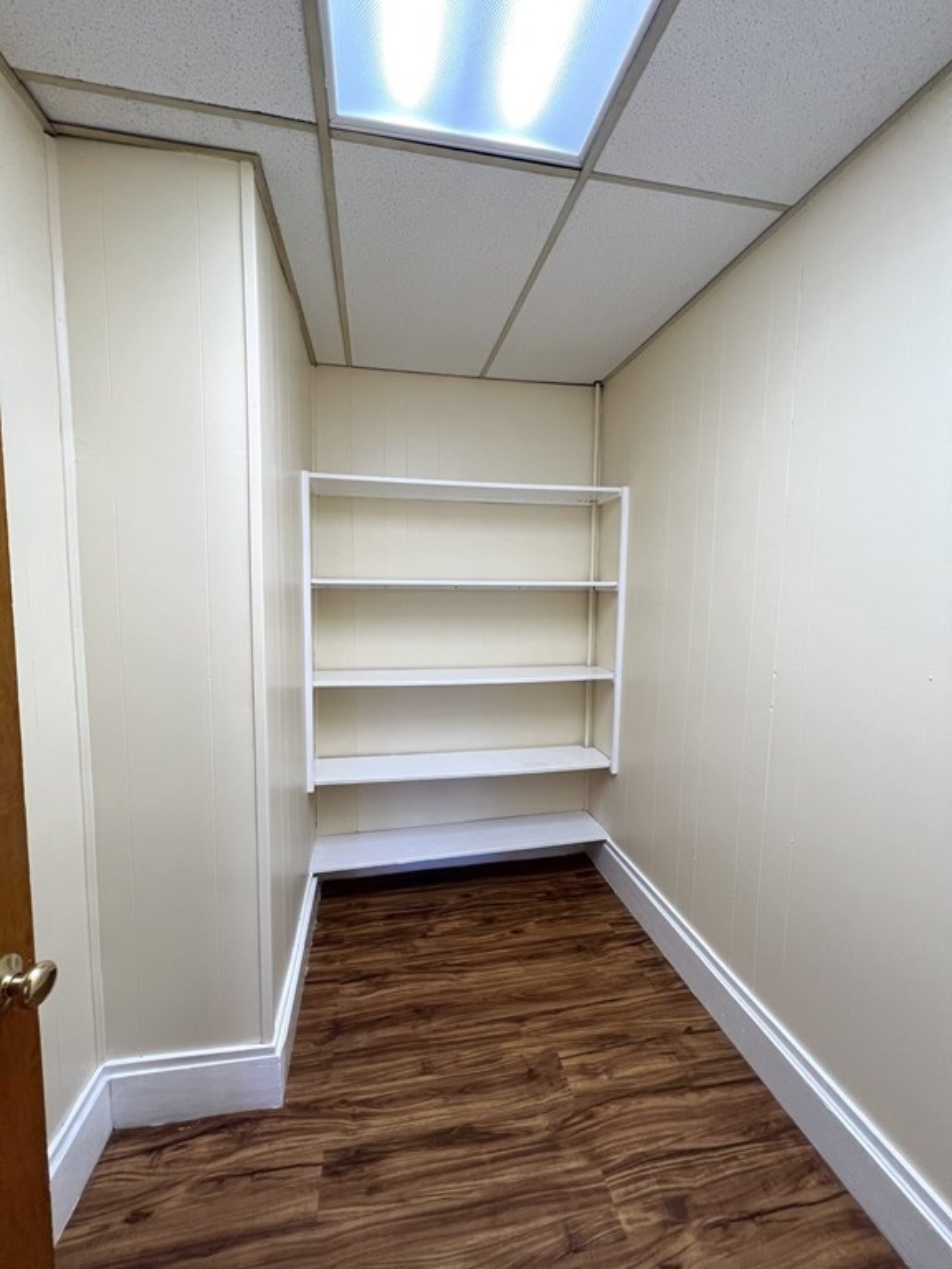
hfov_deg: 89.9
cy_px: 634
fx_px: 477
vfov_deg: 106.2
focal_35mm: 13
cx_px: 476
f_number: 1.8
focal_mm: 1.57
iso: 125
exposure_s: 1/120
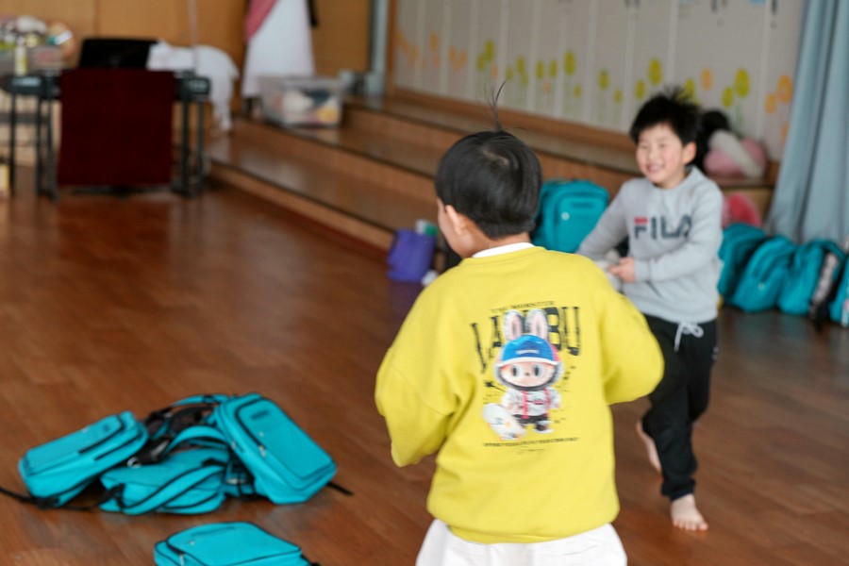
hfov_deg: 28.8
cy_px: 283
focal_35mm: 70
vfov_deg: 19.5
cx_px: 424
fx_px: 1651
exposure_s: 1/160
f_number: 4
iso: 800
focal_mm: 70
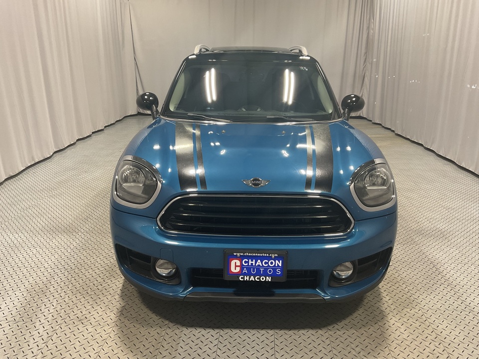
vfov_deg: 48.2
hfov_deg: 61.7
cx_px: 240
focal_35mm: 29
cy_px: 180
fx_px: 401
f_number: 1.8
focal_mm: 3
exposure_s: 1/60
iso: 64
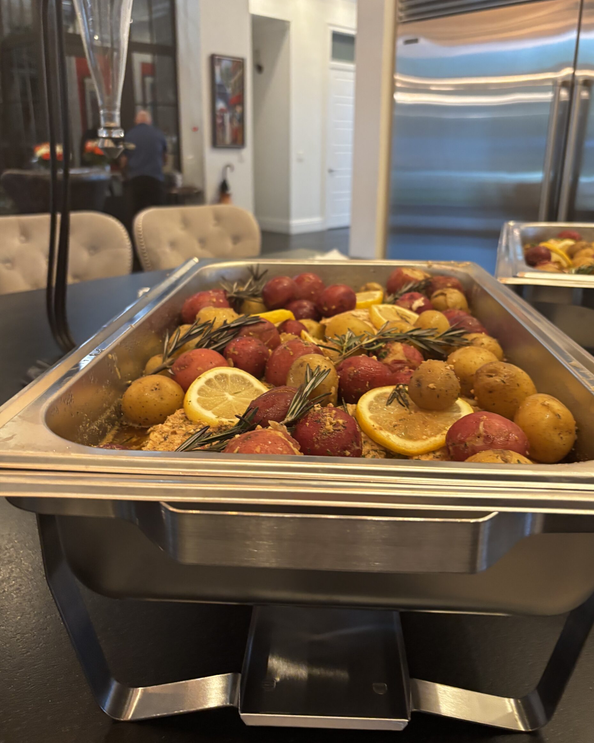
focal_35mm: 28
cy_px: 335
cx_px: 302
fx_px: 615
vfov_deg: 62.1
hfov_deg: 51.5
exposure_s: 1/60
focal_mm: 5.96
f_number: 1.6
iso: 400
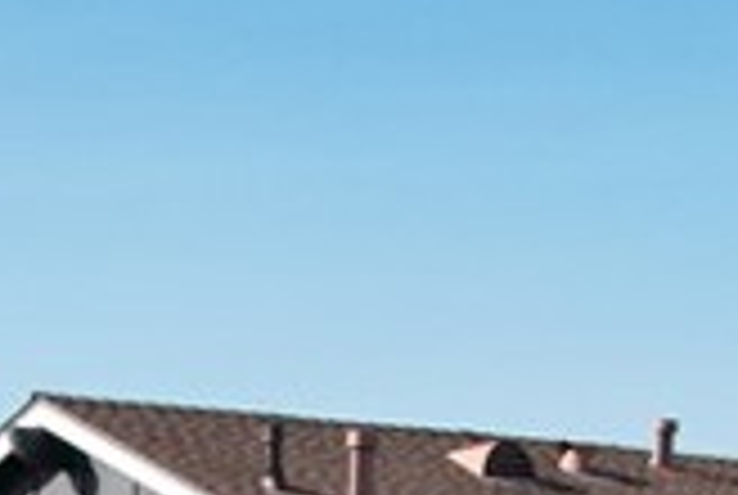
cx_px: 36
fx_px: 2814
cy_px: 1379
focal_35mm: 137
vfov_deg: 8.7
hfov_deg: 14.7
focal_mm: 8.38
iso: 100
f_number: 2.8
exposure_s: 1/1250
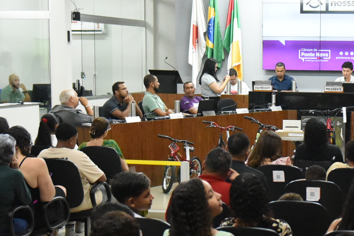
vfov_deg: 14.2
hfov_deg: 20.8
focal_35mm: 96
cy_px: 180
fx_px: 944
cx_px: 319
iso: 10000
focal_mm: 32
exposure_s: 1/800
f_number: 2.8
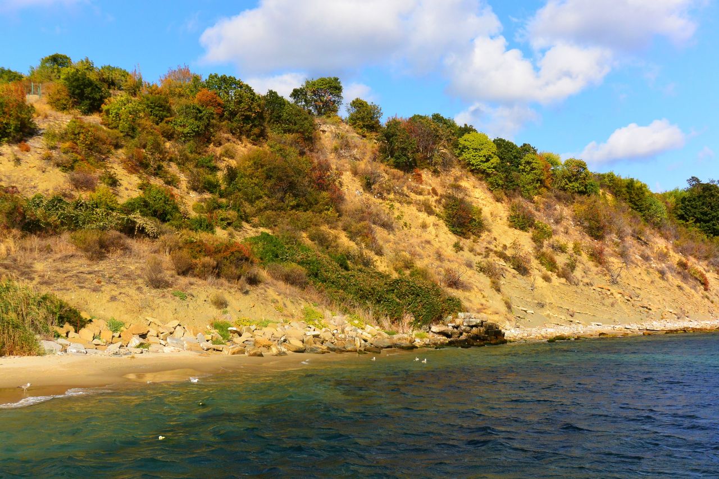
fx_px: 839
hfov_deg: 46.4
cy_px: 240
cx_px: 360
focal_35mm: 42
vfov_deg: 31.9
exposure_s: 1/640
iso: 160
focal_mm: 15.7
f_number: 4.5
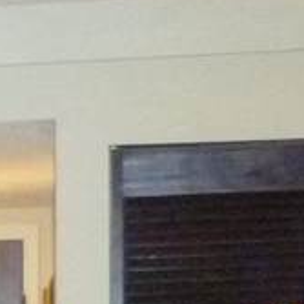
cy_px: 592
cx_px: -590
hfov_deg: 7.1
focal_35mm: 223
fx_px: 2216
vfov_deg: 7.6
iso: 400
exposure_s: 1/30
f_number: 2.8
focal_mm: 5.5
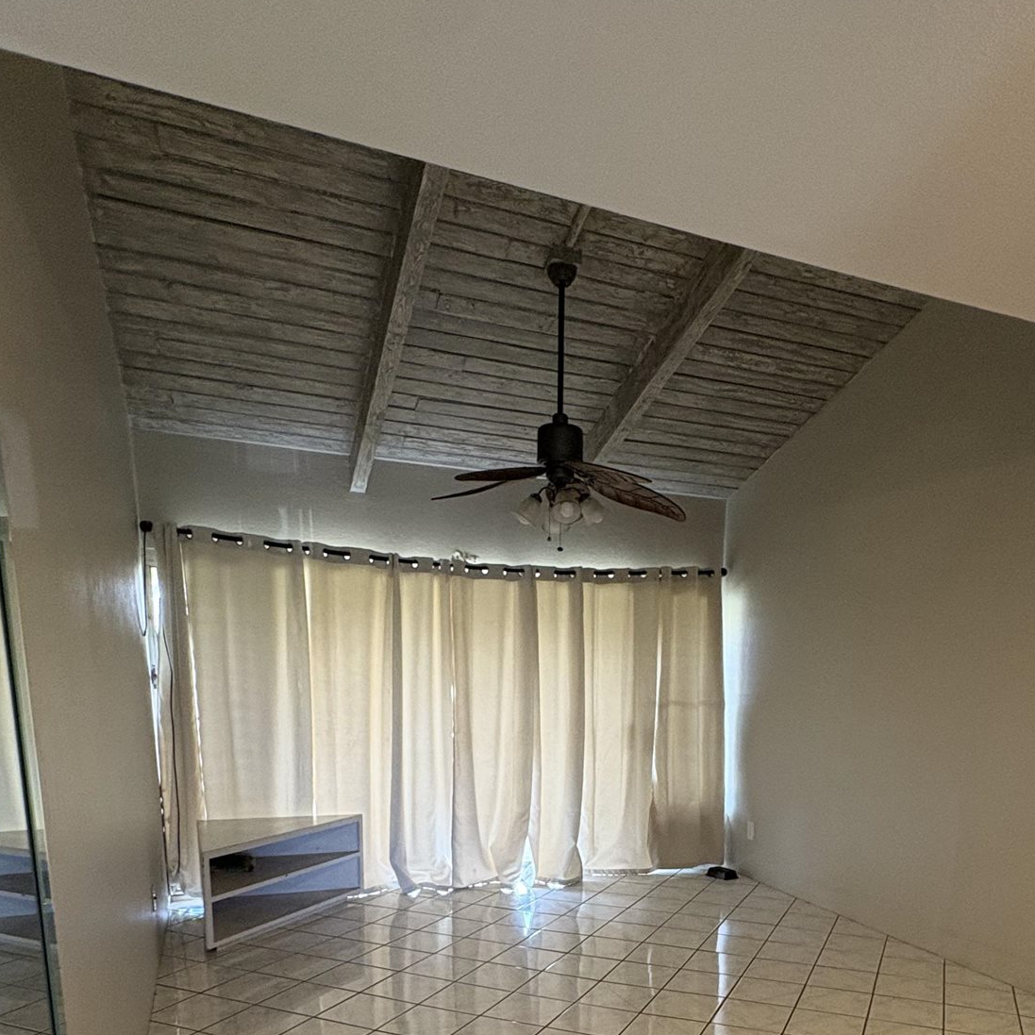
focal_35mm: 26
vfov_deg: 56.0
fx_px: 880
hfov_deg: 60.5
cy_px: 848
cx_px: 610
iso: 320
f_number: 2.2
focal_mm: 2.22
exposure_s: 1/60
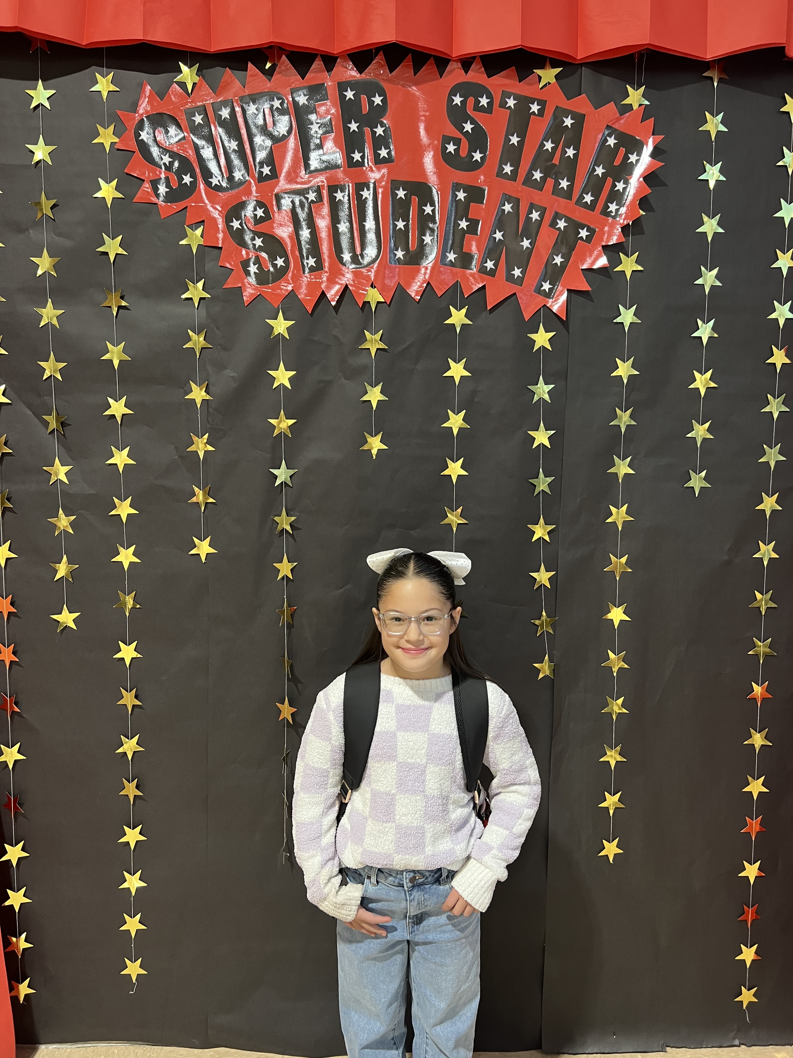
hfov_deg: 53.1
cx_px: 396
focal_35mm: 26
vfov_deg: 67.3
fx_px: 794
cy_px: 529
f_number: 1.5
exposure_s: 1/83
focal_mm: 5.7
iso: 125
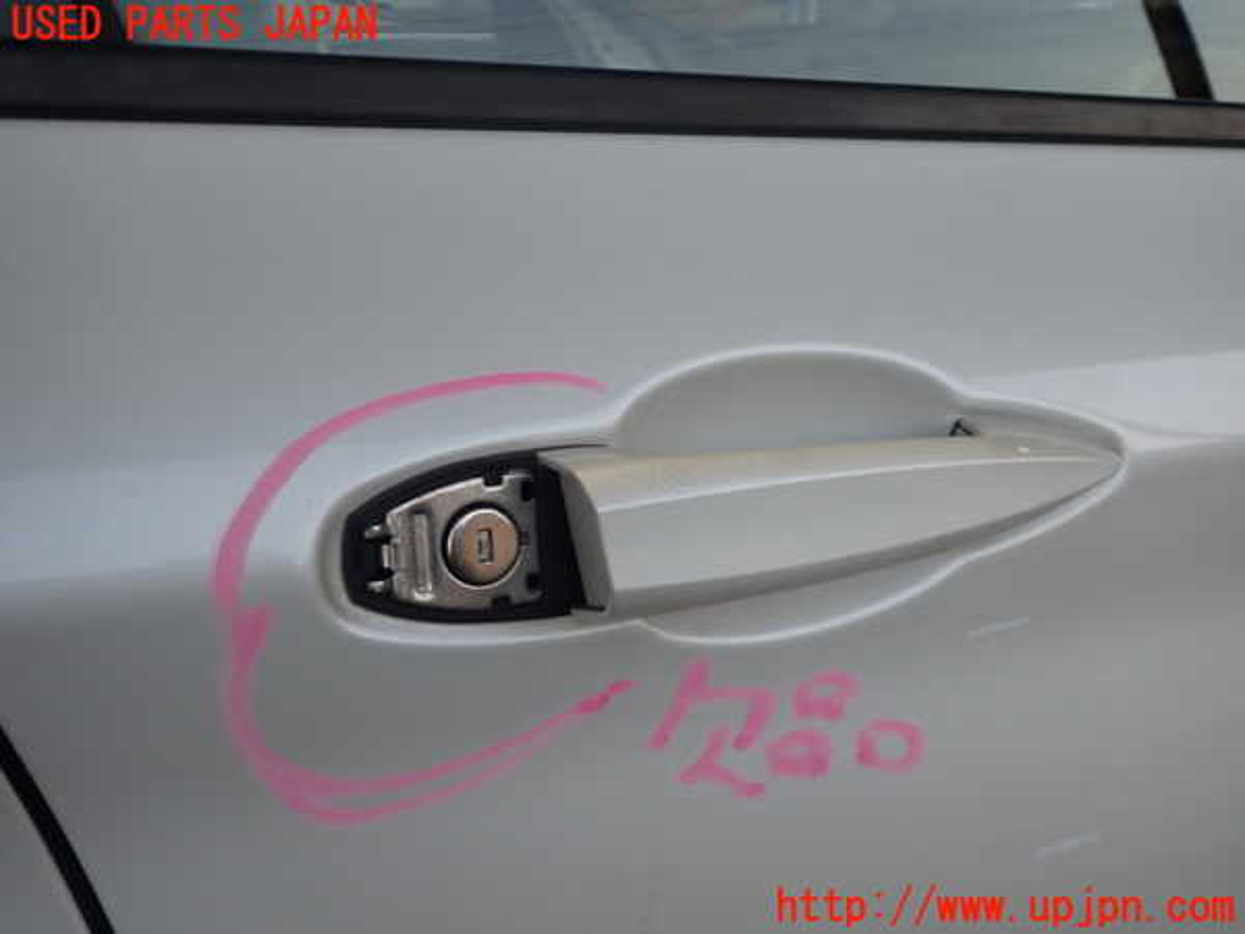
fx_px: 1079
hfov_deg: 60.0
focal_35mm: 30
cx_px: 622
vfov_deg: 46.8
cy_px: 467
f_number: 2.3
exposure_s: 1/125
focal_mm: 5.4
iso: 160
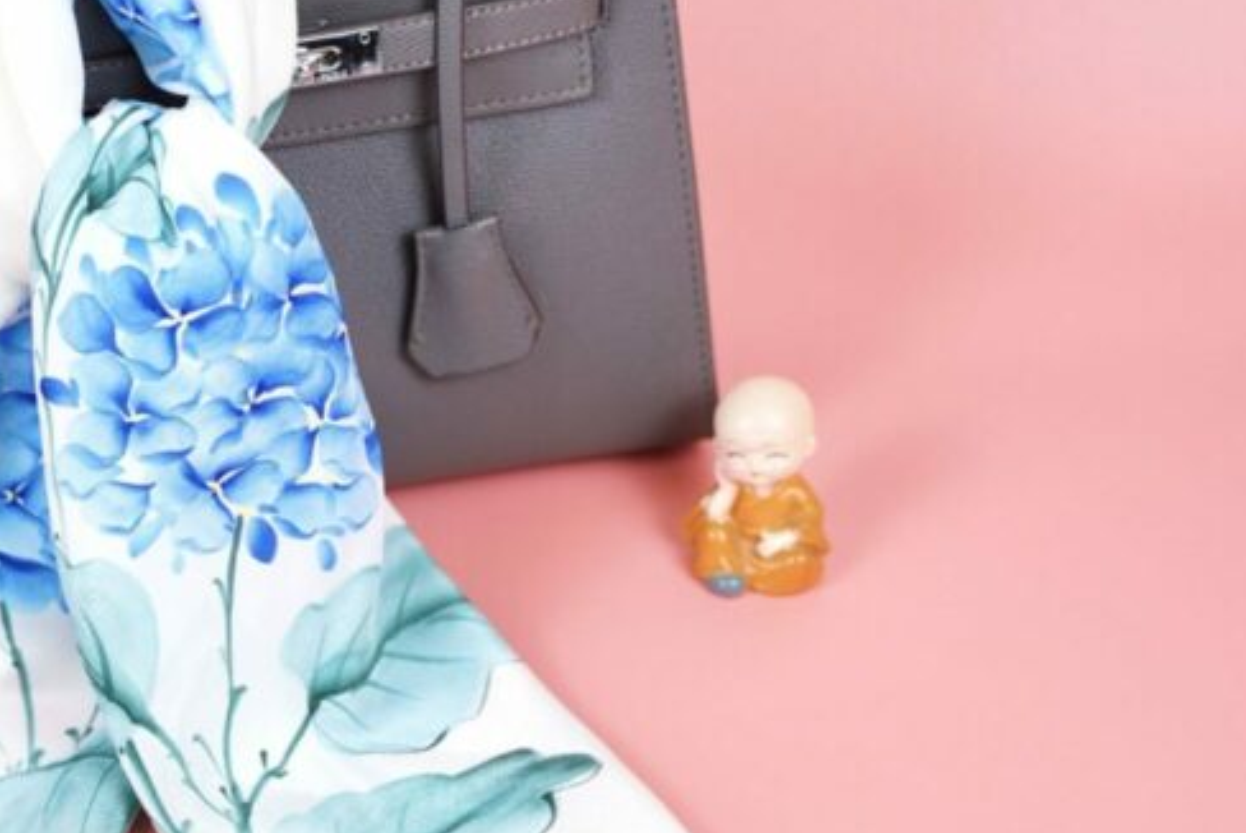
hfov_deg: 23.2
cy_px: 489
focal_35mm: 86
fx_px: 2978
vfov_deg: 15.9
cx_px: 202
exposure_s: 1/400
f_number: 2.8
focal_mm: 41
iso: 400
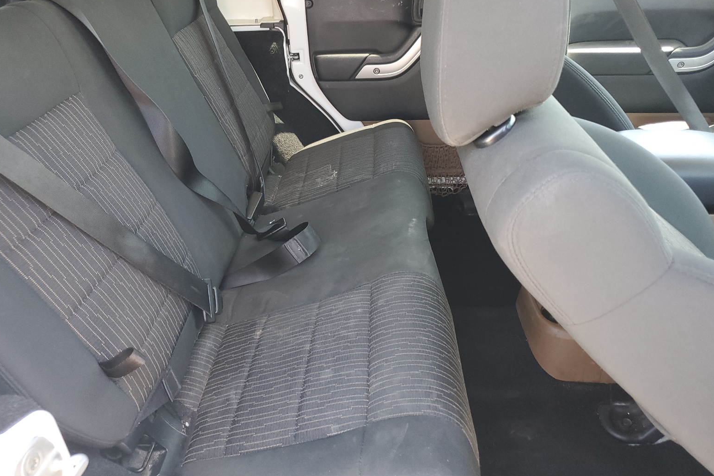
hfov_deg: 65.5
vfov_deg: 46.4
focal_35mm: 28
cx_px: 356
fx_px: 555
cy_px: 227
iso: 81
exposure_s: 1/60.2
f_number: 1.5
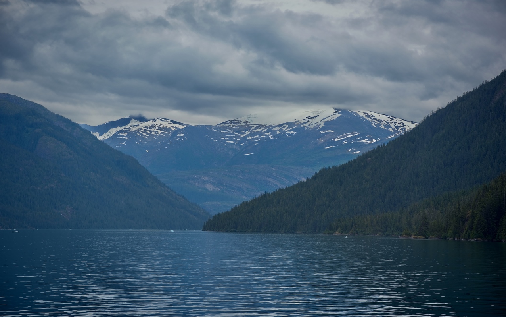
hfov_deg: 15.1
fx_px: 1903
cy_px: 155
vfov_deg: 9.5
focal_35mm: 138
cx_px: 253
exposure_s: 1/320
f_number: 9
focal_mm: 135
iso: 100
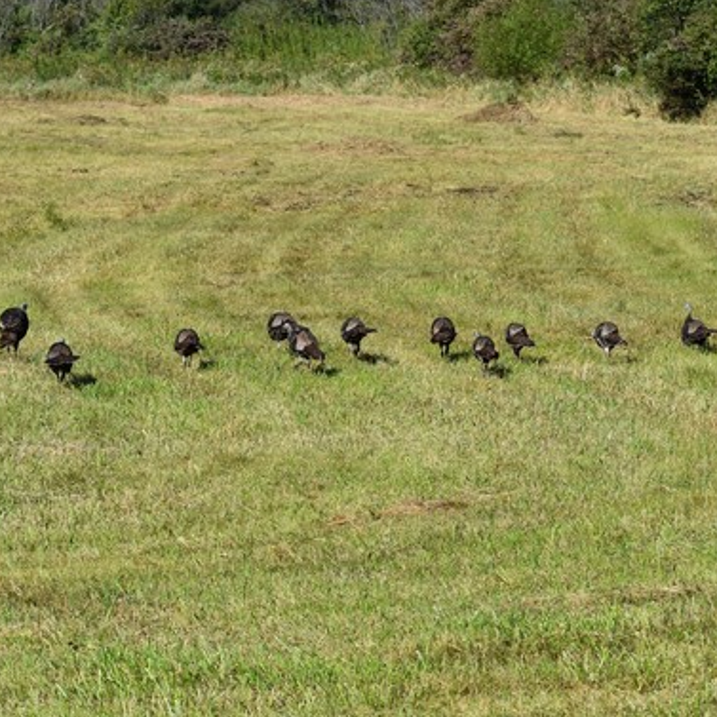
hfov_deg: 12.9
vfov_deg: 12.9
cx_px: 397
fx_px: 3164
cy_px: 359
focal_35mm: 135
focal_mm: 70
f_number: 9
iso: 100
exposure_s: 1/320
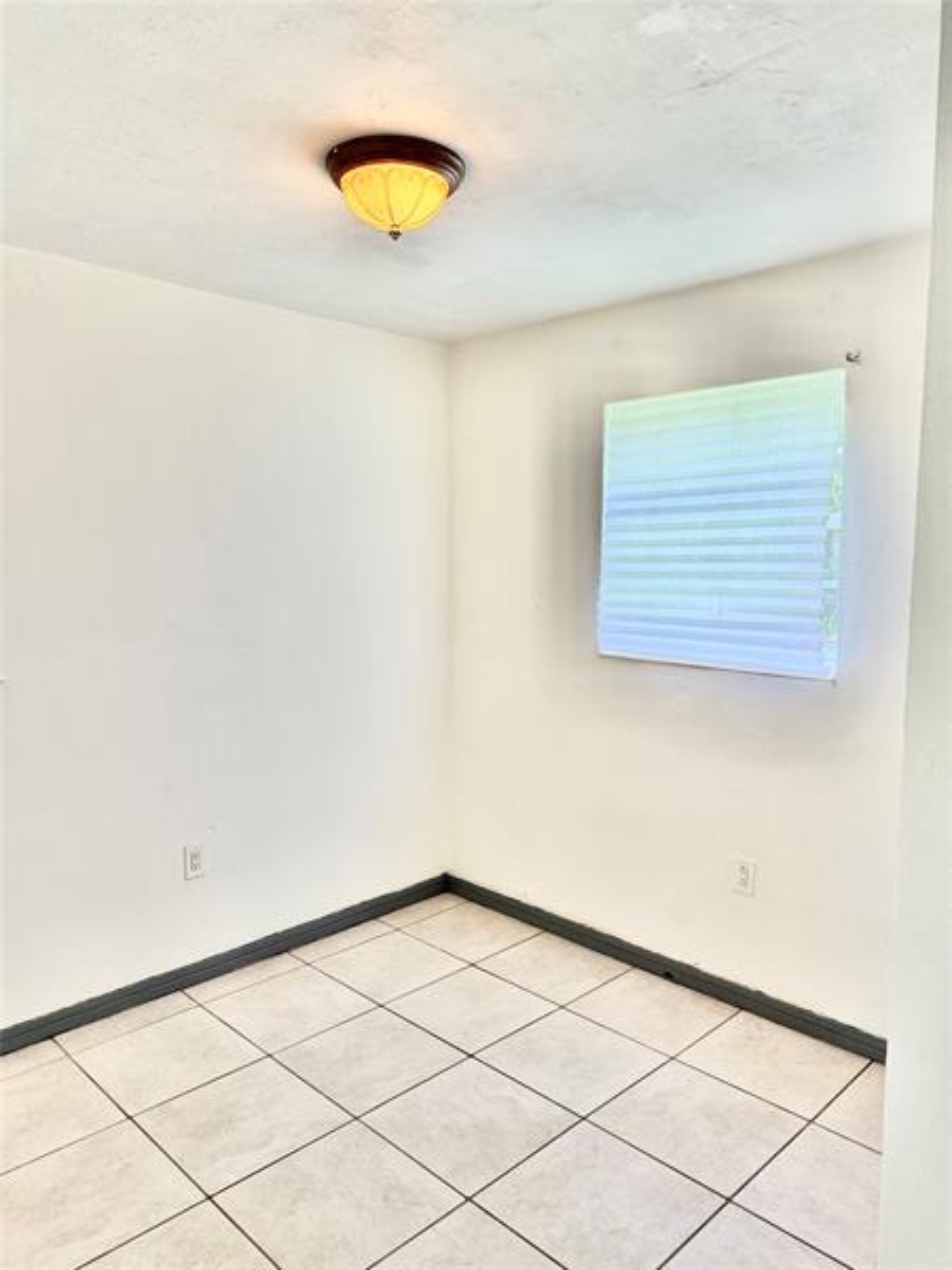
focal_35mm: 24
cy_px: 635
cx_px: 476
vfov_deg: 71.6
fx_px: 880
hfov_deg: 56.8
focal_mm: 6.76
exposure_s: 1/216
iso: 160
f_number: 1.78
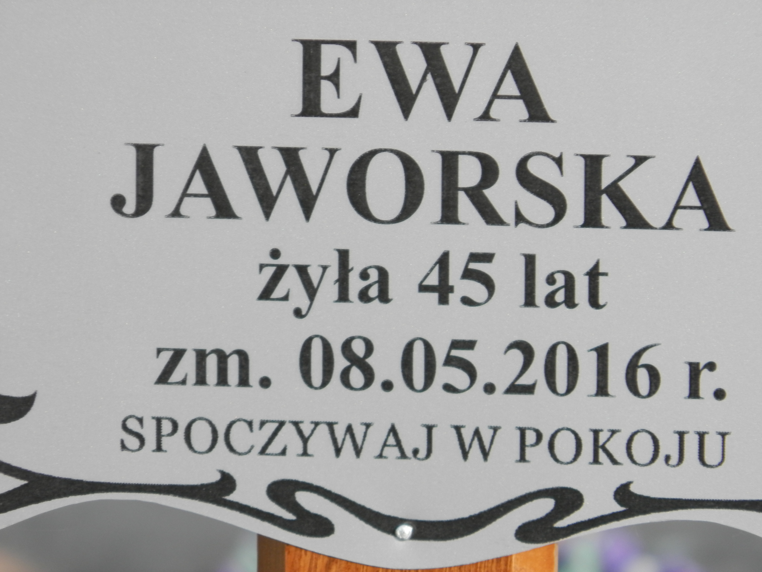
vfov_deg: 2.8
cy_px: 286
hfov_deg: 3.8
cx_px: 381
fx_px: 11557
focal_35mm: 525
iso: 100
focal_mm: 94.5
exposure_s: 1/250
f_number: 5.8
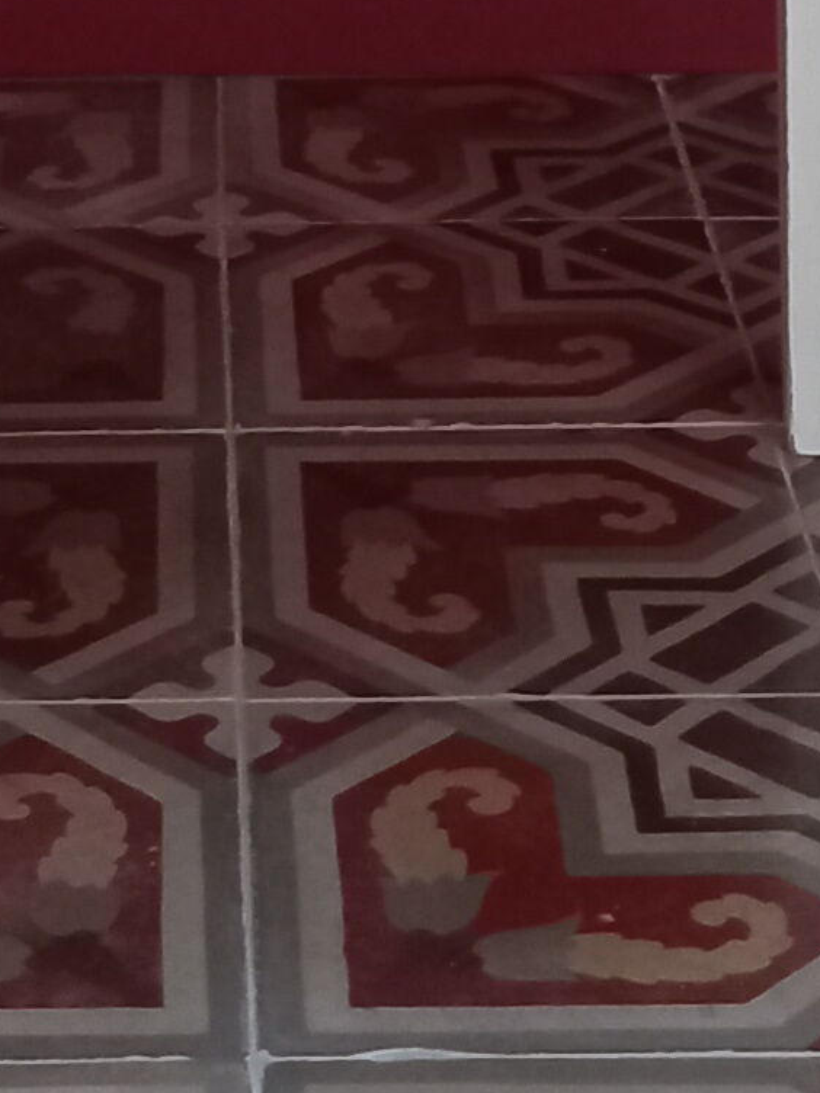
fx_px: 4201
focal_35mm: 133
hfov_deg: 11.1
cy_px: -650
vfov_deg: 13.7
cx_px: 147
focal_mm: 4.6
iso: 400
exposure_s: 1/25
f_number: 2
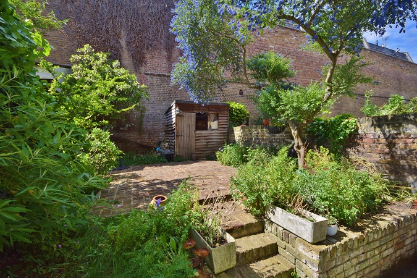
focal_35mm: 15
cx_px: 208
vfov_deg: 77.3
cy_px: 139
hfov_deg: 100.4
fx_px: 174
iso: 200
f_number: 7.1
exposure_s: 1/320
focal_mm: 10
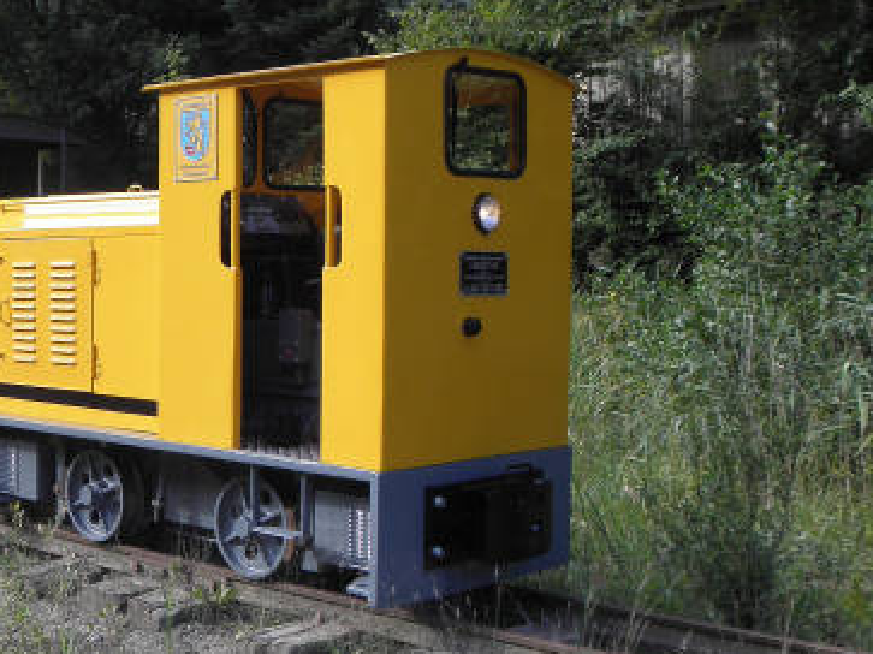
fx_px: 1387
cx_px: 87
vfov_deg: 26.5
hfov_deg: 33.1
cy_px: 301
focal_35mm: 55
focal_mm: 4.6
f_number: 5
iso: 64
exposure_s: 1/60
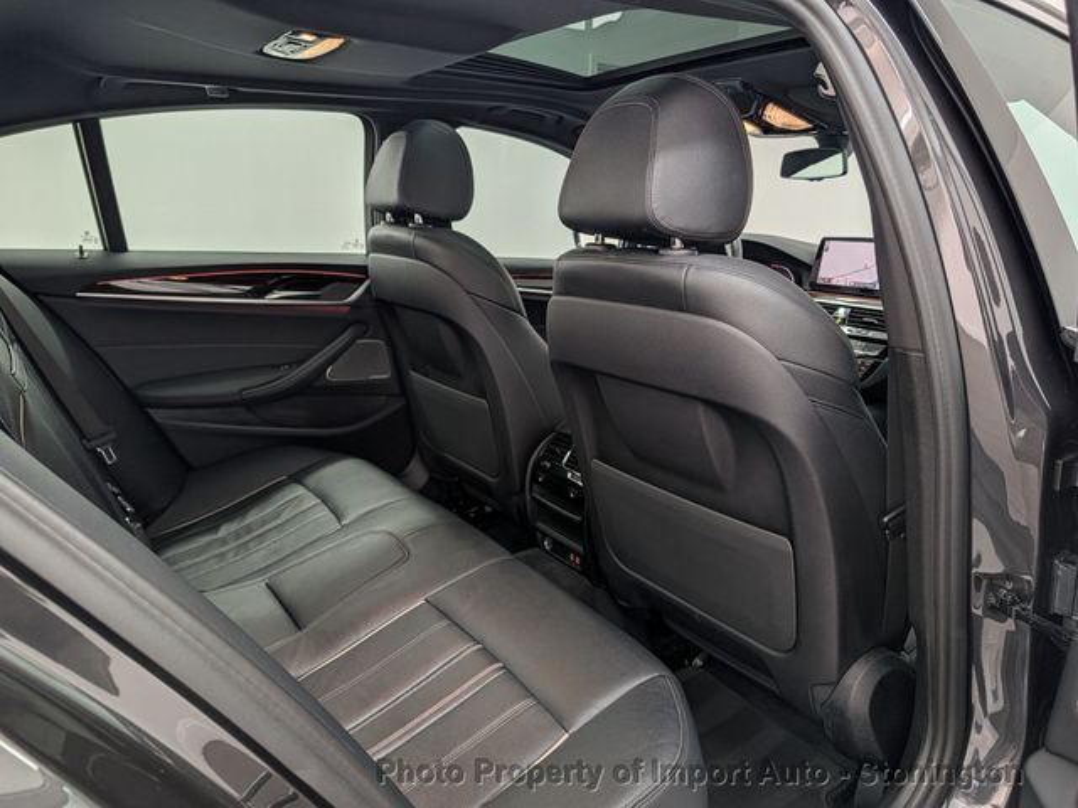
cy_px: 404
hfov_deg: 71.6
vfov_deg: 56.8
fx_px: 747
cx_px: 539
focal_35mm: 24
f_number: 1.68
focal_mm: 6.9
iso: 28
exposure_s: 1/30
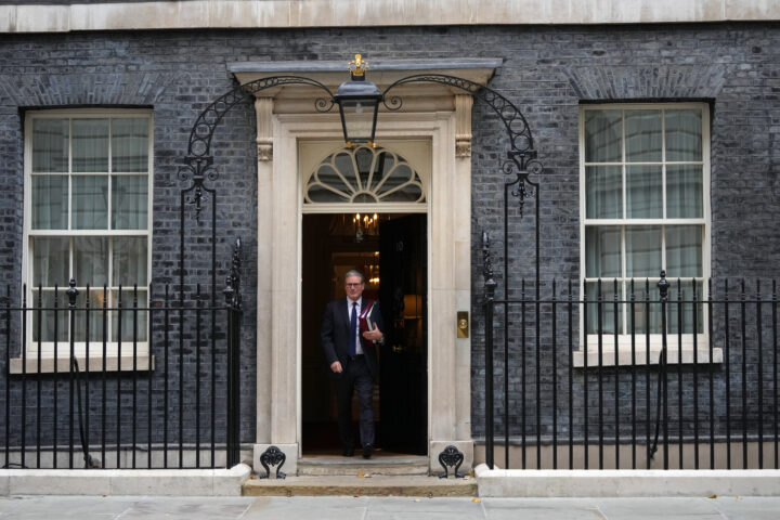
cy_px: 260
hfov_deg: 28.8
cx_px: 390
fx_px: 1517
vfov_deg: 19.5
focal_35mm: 70
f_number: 2.8
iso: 1000
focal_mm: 70
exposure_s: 1/1250
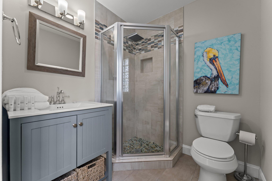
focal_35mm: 14
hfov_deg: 104.3
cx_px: 136
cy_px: 90
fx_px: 106
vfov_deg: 81.2
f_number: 8
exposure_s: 1/5
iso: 640
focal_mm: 14
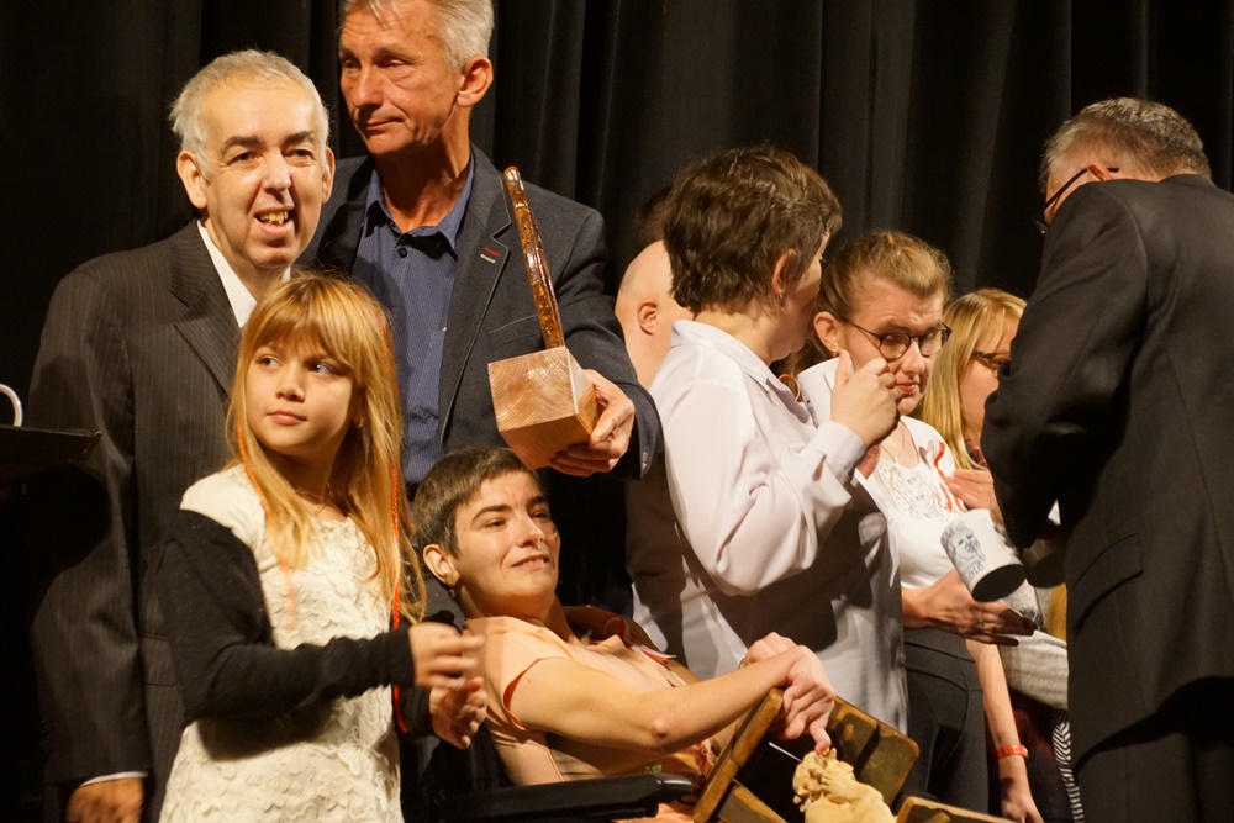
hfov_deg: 18.2
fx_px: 3857
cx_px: 617
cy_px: 412
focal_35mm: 112
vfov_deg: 12.2
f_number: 5.6
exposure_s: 1/60
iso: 3200
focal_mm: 75
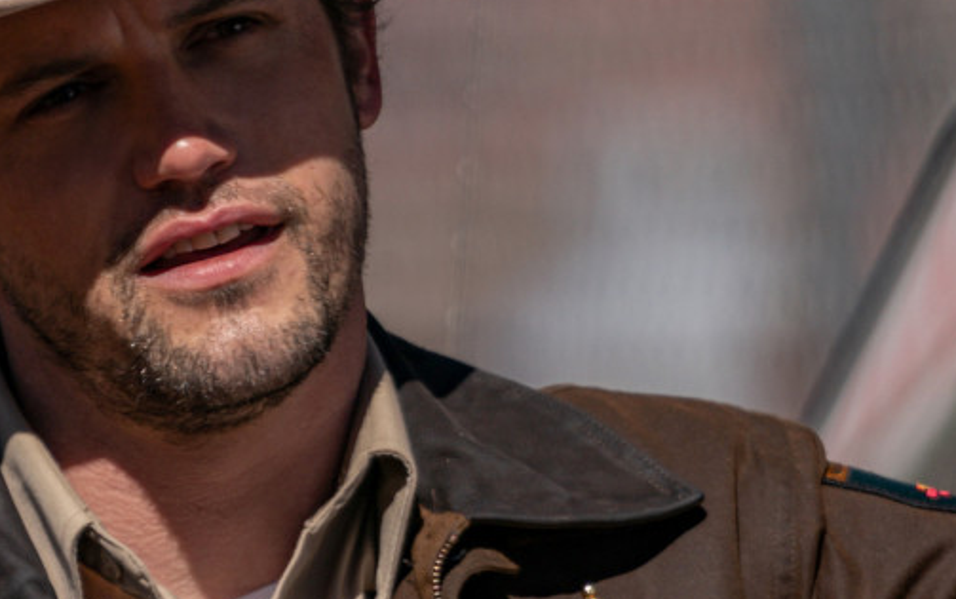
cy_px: 352
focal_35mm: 904
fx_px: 23566
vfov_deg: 1.5
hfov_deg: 2.3
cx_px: 466
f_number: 5.6
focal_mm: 372
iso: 400
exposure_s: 1/1250
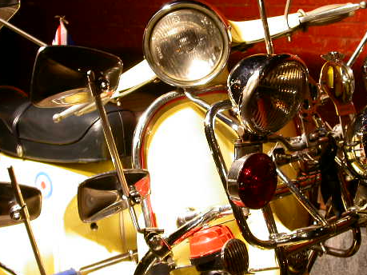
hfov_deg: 36.2
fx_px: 562
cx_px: 193
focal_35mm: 53
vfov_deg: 27.5
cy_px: 149
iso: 100
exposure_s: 1/8
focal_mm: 7.85
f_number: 2.6
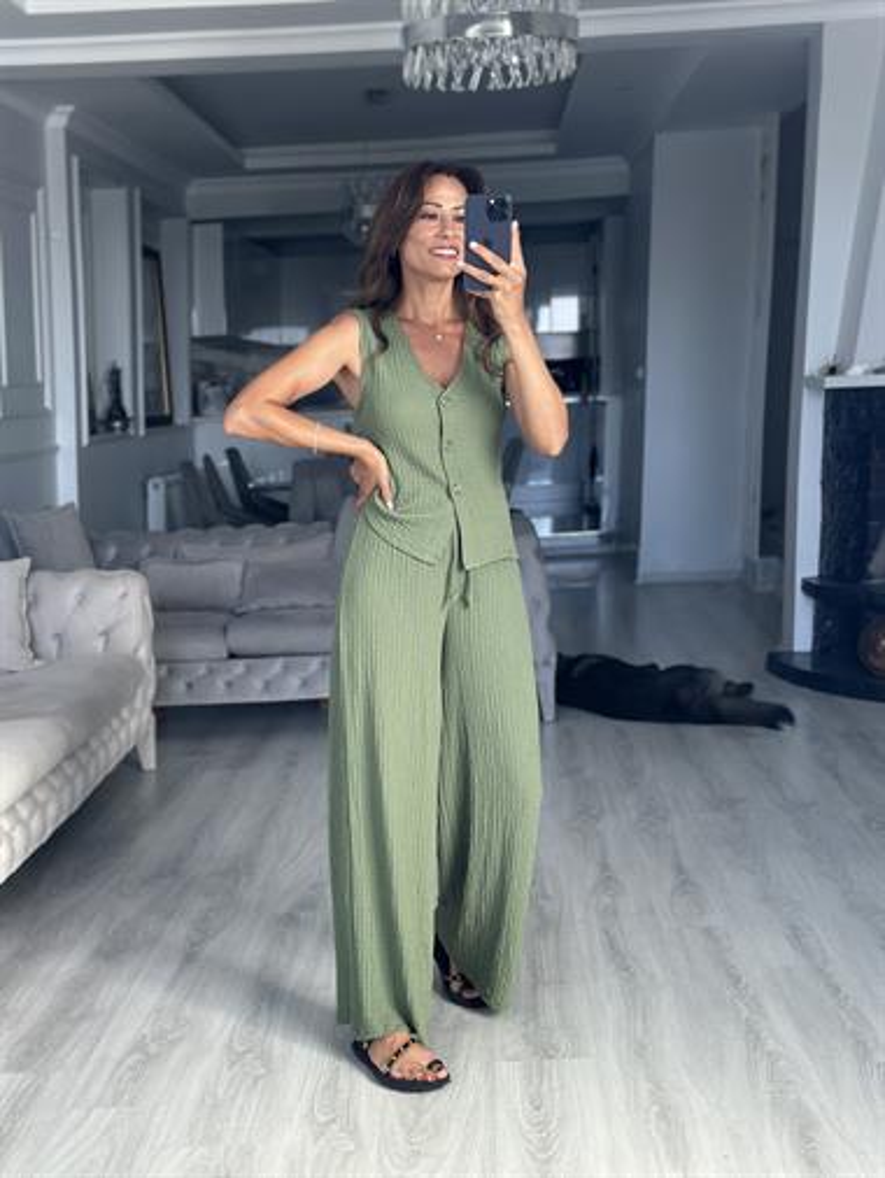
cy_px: 589
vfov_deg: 39.6
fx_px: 1635
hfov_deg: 30.3
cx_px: 442
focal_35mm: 48
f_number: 1.78
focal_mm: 6.86
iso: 125
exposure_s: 1/133
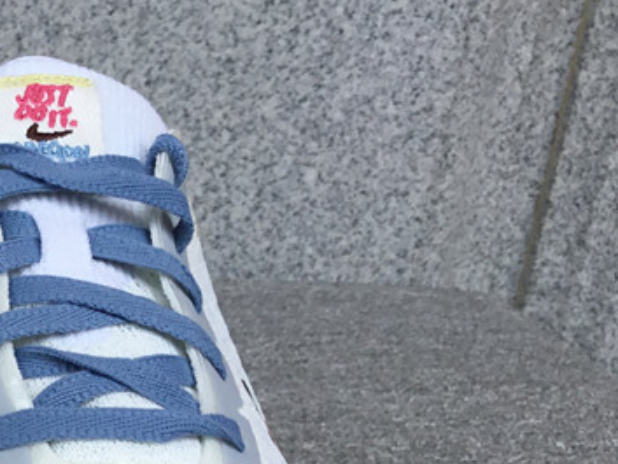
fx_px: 1411
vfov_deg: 17.9
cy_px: 524
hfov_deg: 22.9
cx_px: -107
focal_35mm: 79
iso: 25
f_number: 2.4
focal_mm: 3.3
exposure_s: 1/532
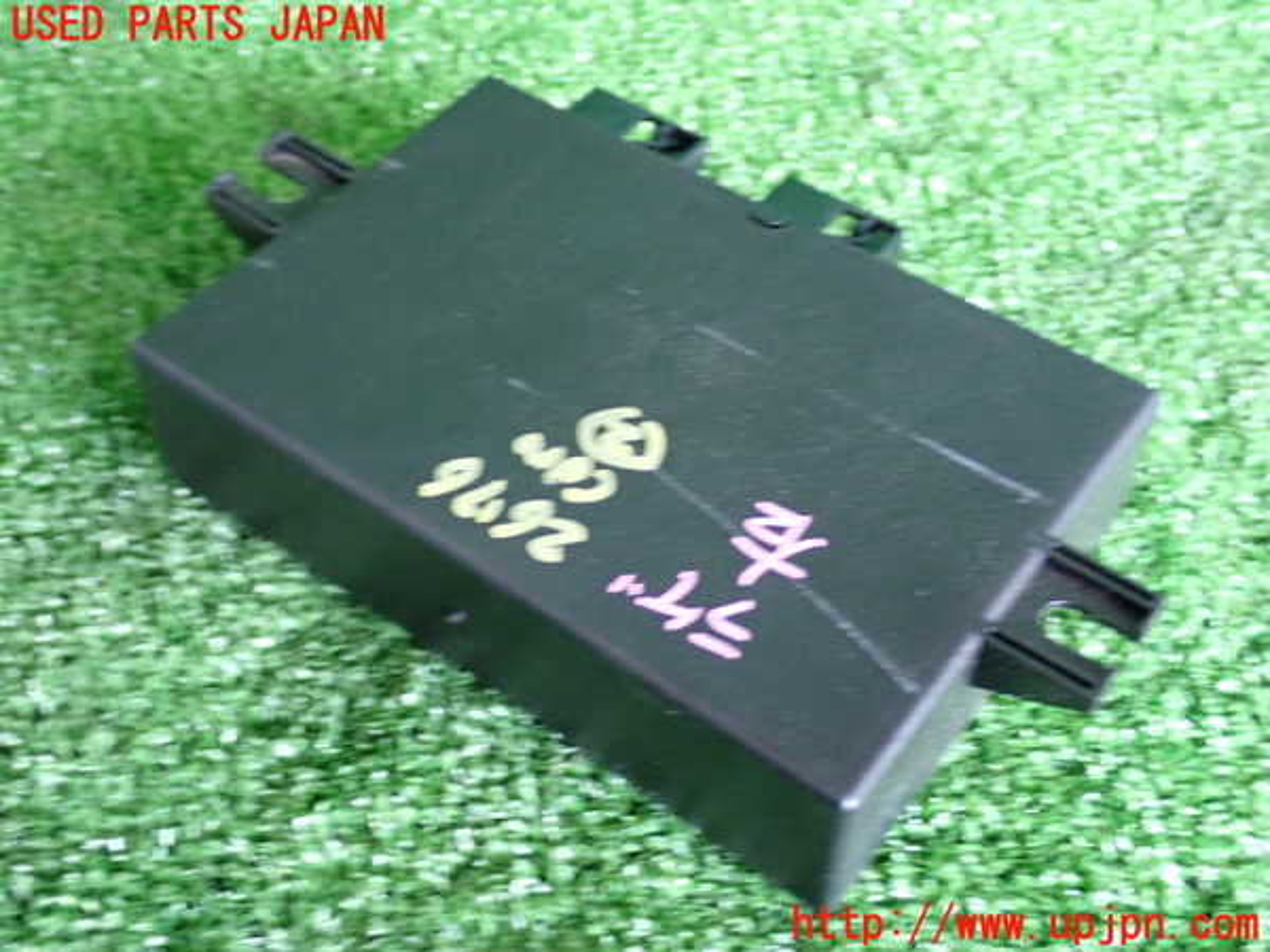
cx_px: 635
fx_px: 1614
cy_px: 476
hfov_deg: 42.9
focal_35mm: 44
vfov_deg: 32.9
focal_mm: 7.84
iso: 800
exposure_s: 1/30
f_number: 2.9
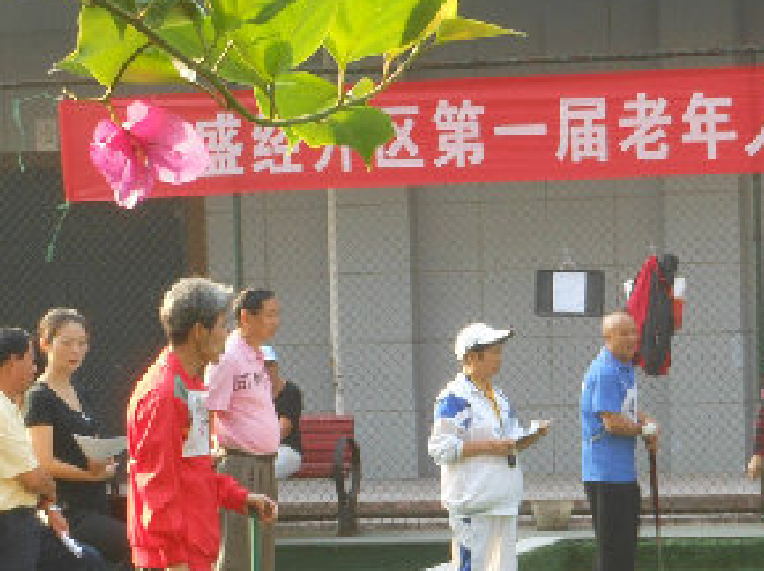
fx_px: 2888
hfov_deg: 14.9
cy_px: 363
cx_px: 714
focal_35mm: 131
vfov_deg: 11.3
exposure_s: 1/40
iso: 80
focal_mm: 9.6
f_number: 4.9
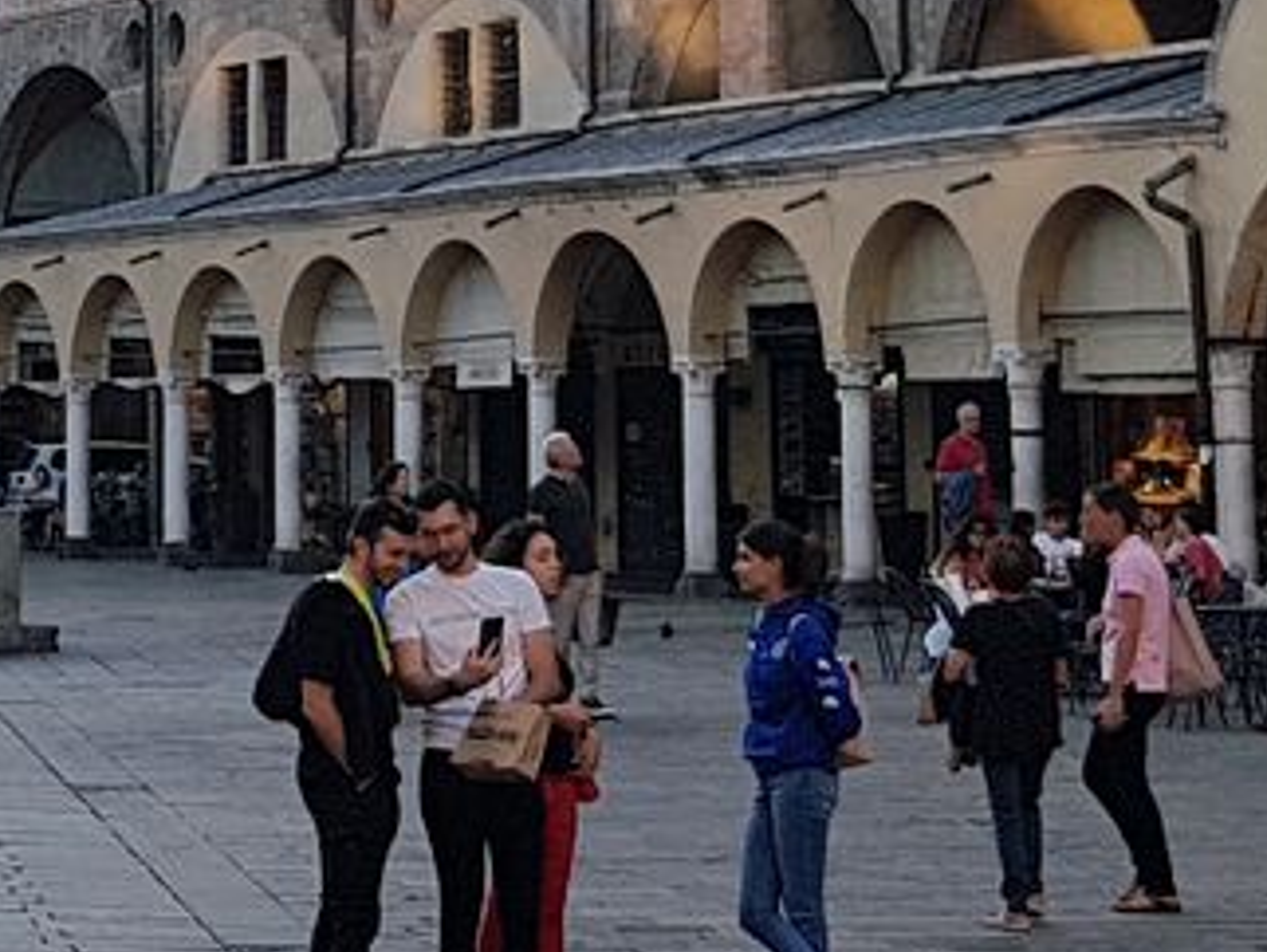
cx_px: -287
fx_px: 4725
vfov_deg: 11.1
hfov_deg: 14.7
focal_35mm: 129
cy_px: -441
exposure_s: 1/1324
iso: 50
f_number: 1.7
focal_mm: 4.2
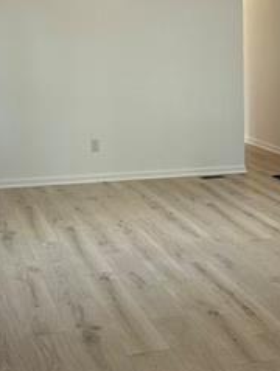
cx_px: 294
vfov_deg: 25.3
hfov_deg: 18.6
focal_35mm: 77
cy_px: 171
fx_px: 828
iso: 125
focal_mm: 6.86
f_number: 1.78
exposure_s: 1/120
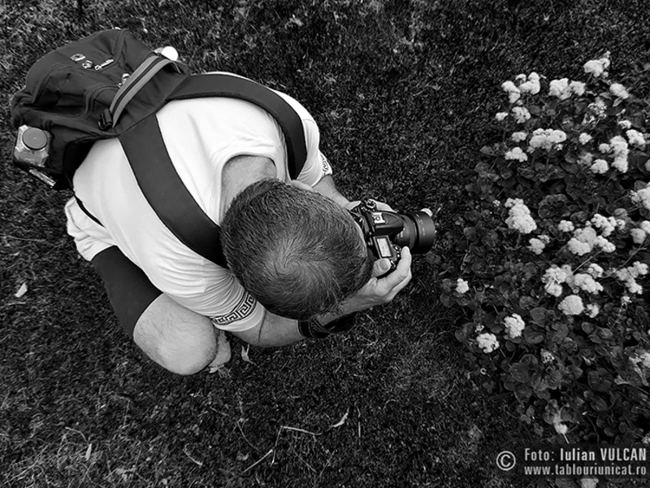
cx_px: 325
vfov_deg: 56.8
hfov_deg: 71.6
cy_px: 244
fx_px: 451
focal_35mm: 24
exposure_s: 1/160
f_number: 3
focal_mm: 4.3
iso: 100
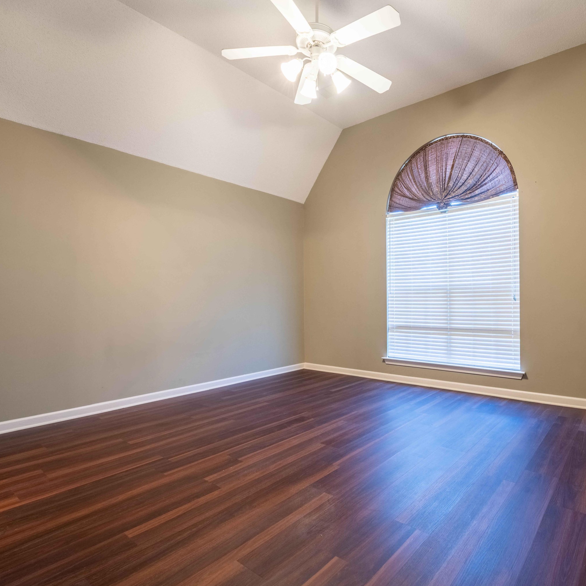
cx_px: 381
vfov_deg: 80.7
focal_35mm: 18
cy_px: 293
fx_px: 345
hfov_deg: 78.6
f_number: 11
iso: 400
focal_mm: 14
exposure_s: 1/8
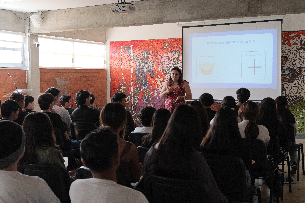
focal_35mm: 46
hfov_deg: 42.7
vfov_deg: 29.2
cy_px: 102
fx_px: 390
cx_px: 152
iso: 1600
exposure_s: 1/60
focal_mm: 30.5
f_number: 5
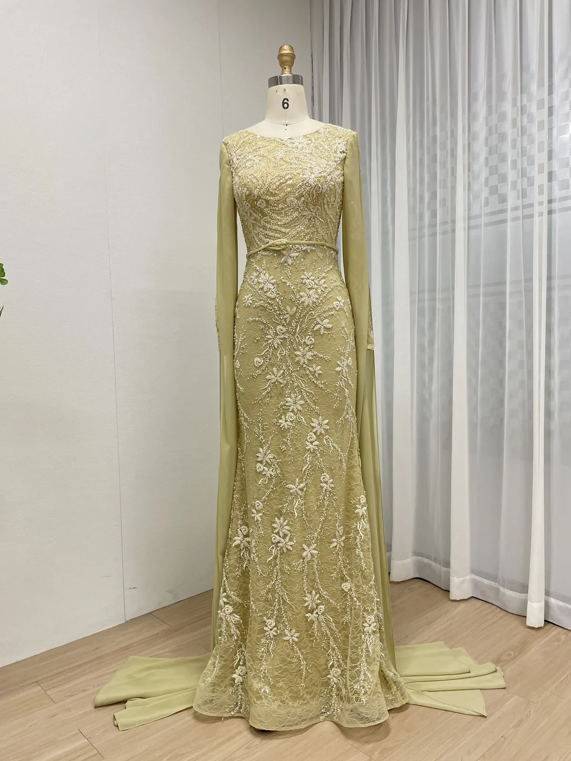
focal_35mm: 26
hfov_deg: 53.1
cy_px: 380
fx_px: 572
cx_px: 286
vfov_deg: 67.3
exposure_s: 1/50
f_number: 1.6
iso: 125
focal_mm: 4.2
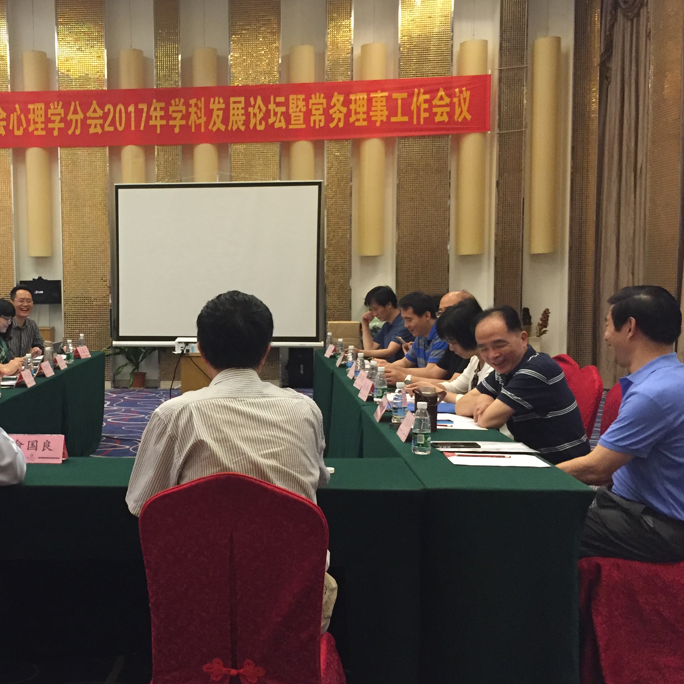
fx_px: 917
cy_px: 353
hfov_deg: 39.4
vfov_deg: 40.9
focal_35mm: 41
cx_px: 143
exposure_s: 1/33
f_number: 2.2
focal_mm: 4.15
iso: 250
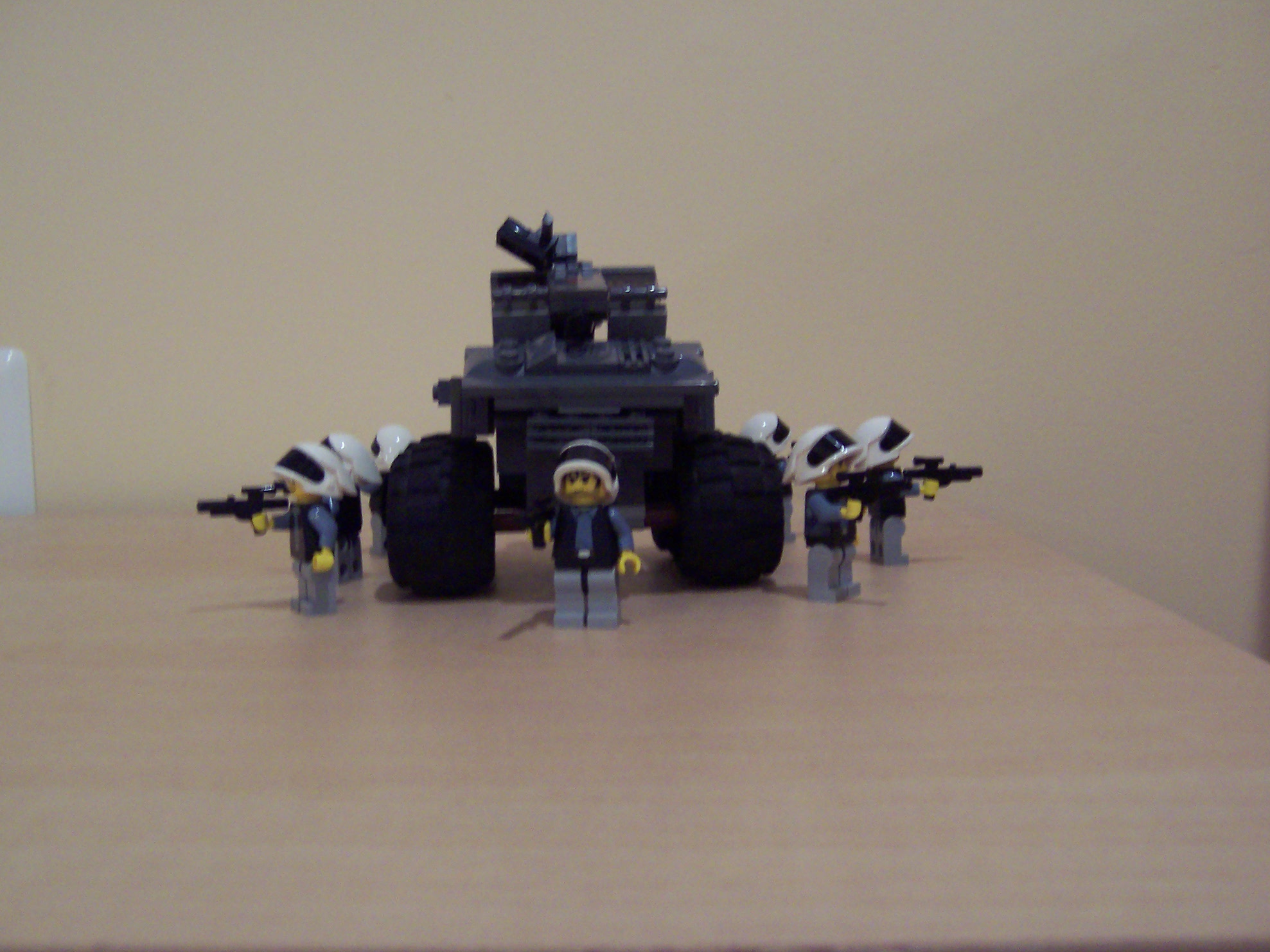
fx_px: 1358
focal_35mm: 37
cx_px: 622
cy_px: 467
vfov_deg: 38.7
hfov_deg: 50.1
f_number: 2.8
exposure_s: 1/10
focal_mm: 5.6
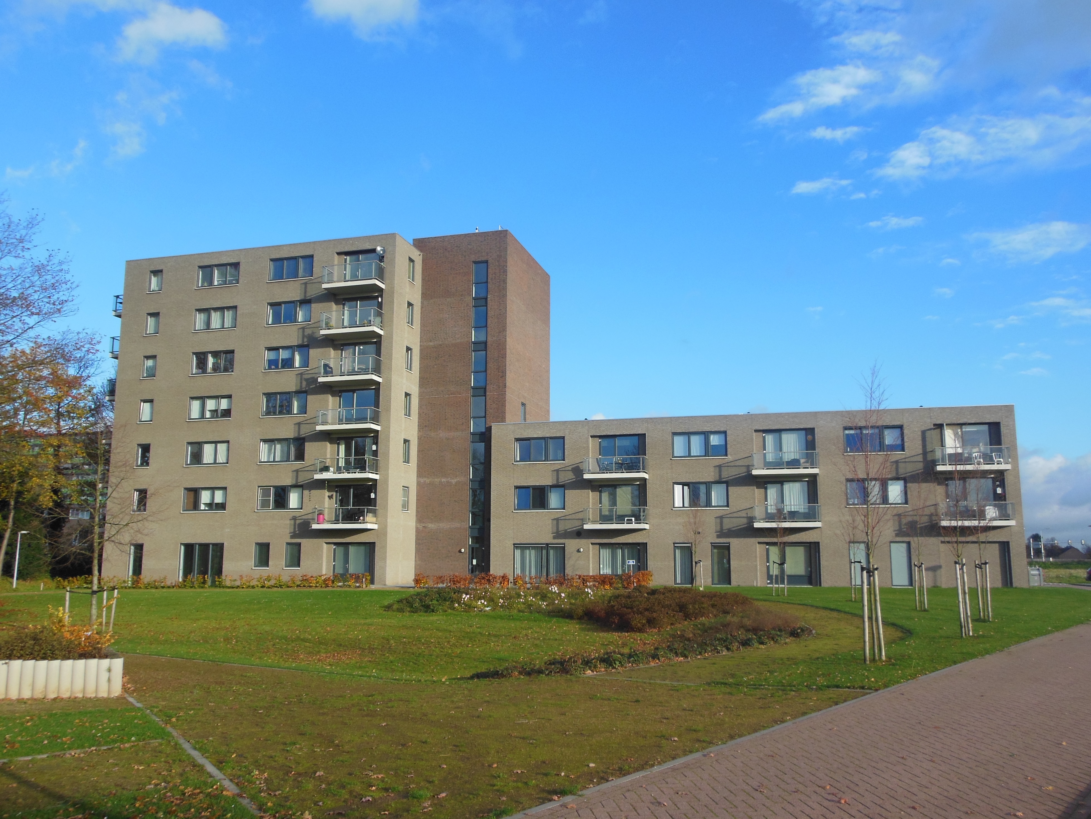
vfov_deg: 48.2
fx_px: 914
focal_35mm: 29
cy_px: 410
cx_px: 546
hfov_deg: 61.7
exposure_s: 1/1000
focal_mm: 5.2
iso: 125
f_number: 3.3
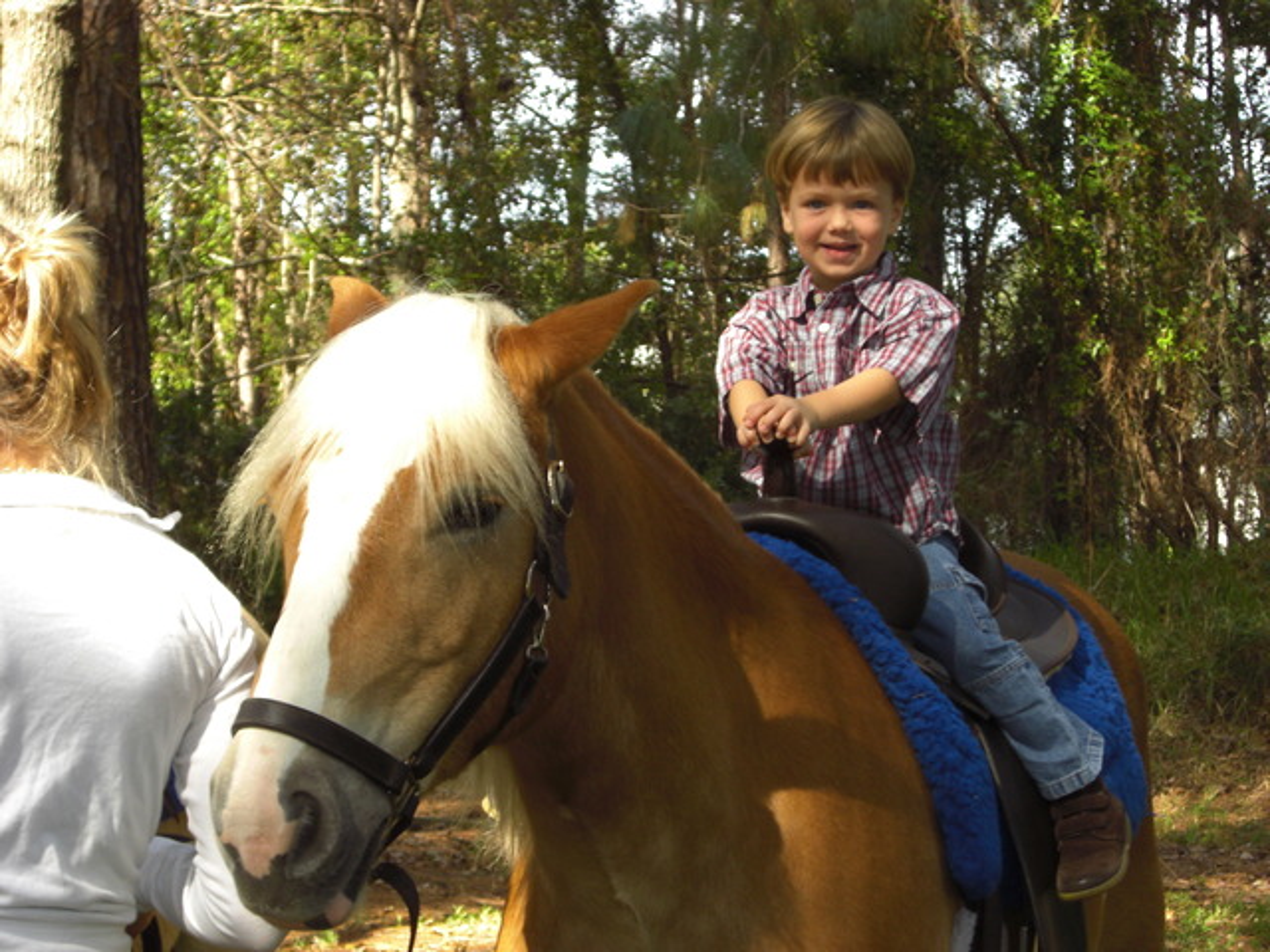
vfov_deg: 15.7
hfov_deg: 20.9
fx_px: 3449
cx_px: 635
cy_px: 476
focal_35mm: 94
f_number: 4.6
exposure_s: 1/100
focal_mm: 15.3
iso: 100
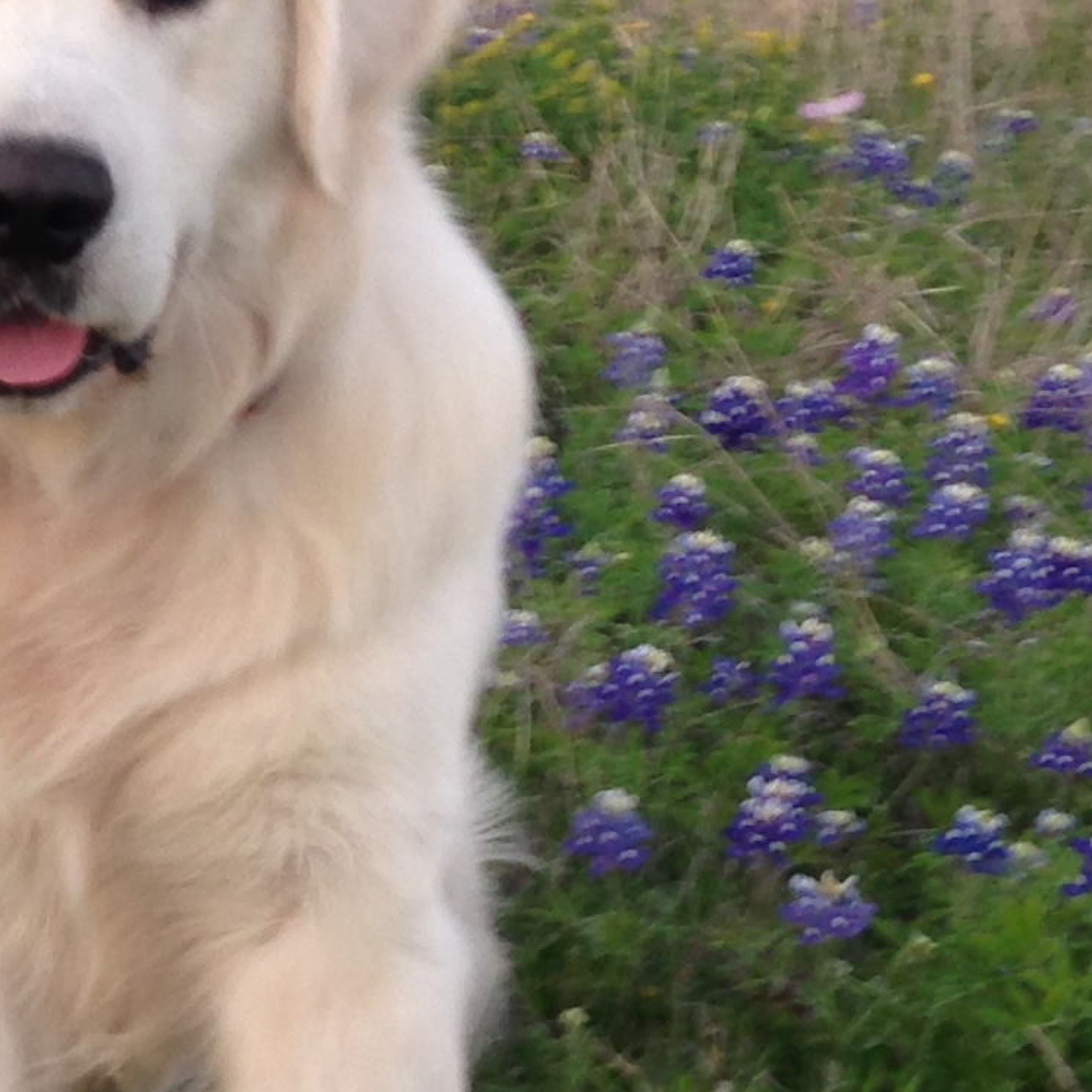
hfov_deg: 12.9
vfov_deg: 13.6
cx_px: -546
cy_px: 445
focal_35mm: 128
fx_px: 4568
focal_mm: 4.12
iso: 50
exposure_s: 1/20
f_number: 2.4
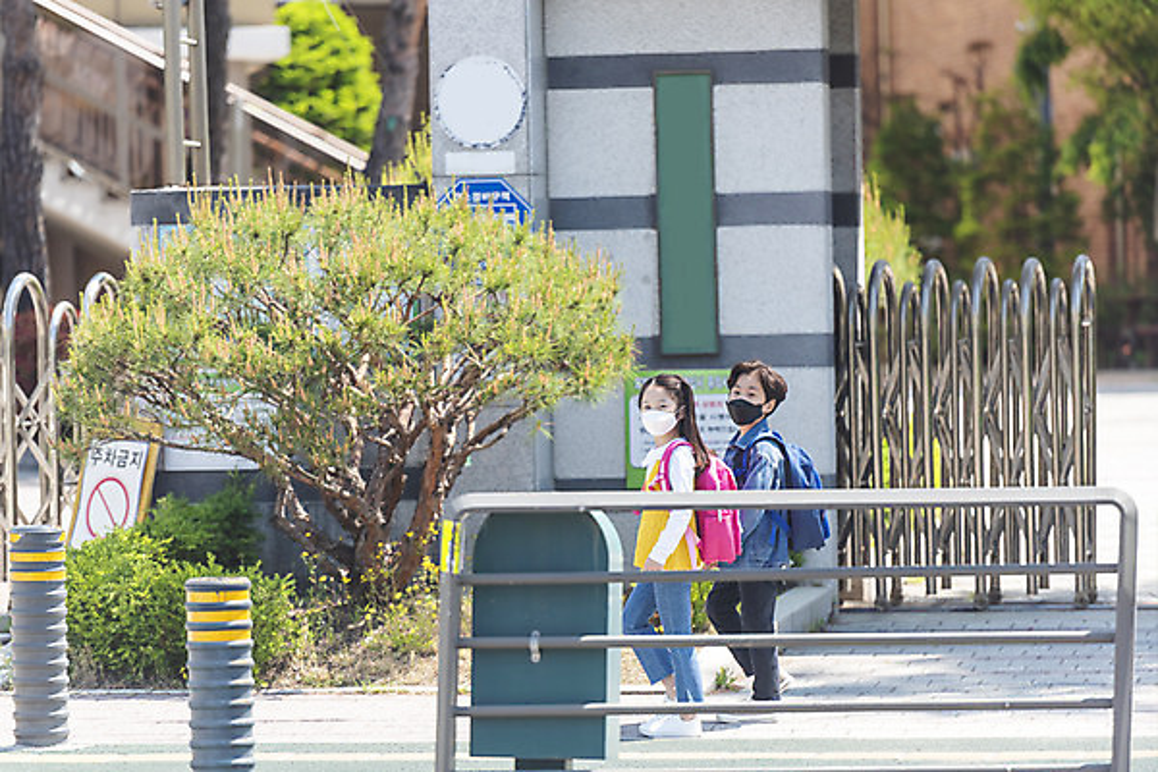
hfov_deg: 10.3
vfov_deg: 6.9
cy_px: 386
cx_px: 579
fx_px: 6433
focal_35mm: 200
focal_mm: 200
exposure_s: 1/500
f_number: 2.8
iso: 200
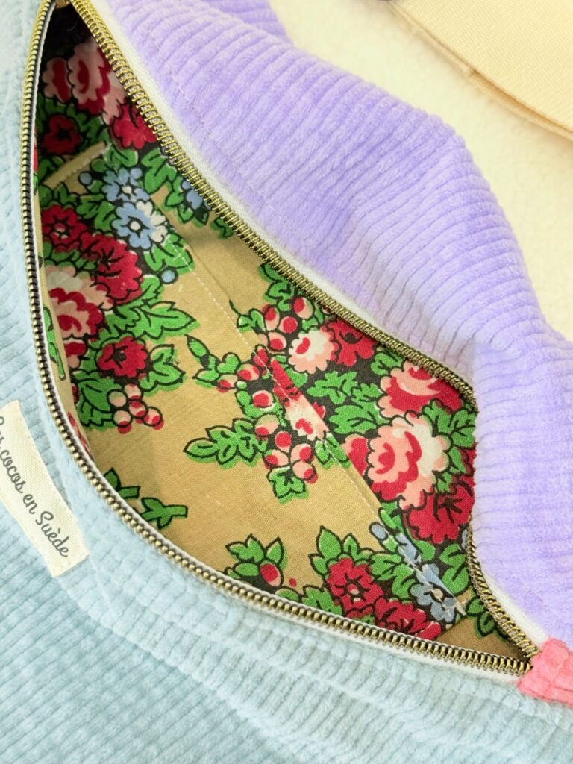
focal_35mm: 48
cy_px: 382
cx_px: 286
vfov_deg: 39.7
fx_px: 1059
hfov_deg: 30.3
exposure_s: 1/60
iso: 125
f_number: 1.78
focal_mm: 6.76
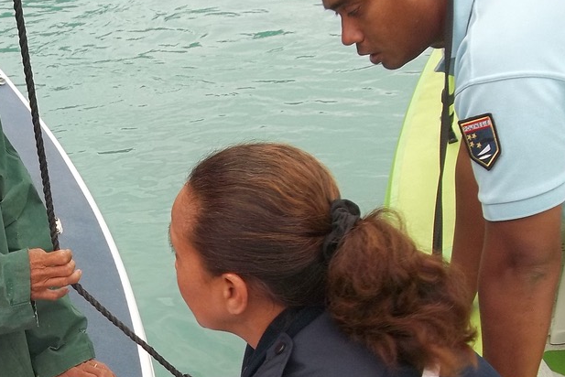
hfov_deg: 27.6
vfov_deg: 19.1
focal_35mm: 69
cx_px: 2
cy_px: 400
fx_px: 1083
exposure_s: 1/100
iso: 80
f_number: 2.9
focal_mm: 5.7
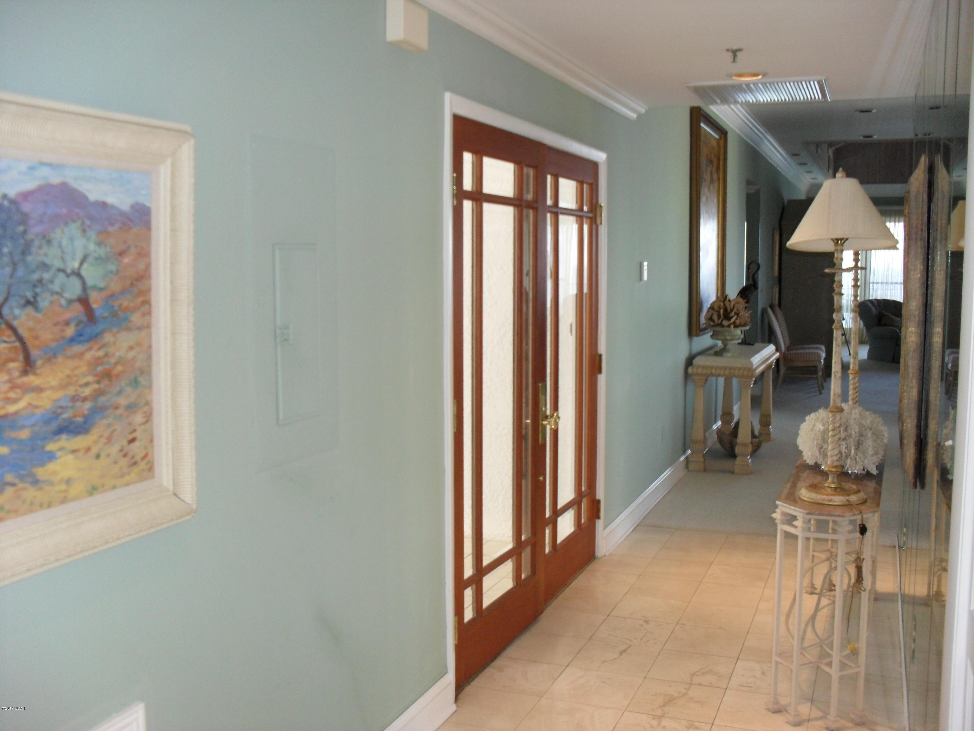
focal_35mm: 35
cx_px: 487
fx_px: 985
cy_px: 366
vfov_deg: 40.7
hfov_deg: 52.6
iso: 200
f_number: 3.2
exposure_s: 1/45
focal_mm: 6.3
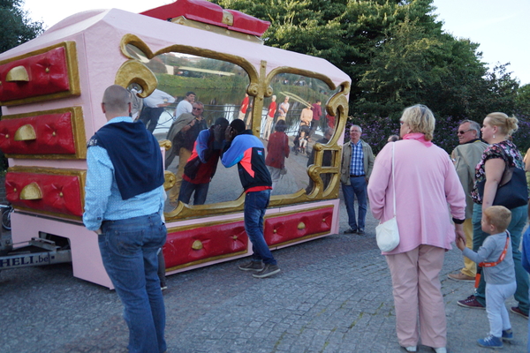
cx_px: 265
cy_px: 176
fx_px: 486
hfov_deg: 57.2
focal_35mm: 33
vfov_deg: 40.0
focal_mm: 22
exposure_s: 1/2000
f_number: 4
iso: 1600
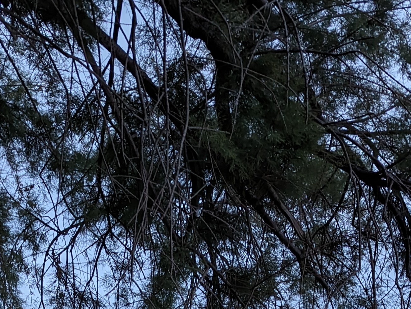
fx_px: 880
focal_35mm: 74
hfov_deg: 25.7
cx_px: 60
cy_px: 447
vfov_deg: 18.0
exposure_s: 1/104
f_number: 1.85
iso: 1097
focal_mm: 6.81
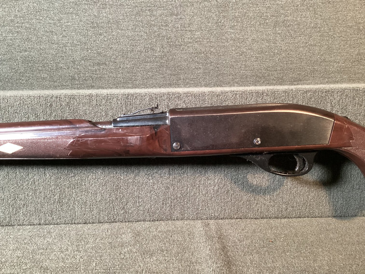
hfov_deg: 58.3
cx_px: 182
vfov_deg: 45.4
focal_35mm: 31
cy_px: 137
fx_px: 327
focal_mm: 3.3
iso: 320
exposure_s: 1/33
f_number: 2.4
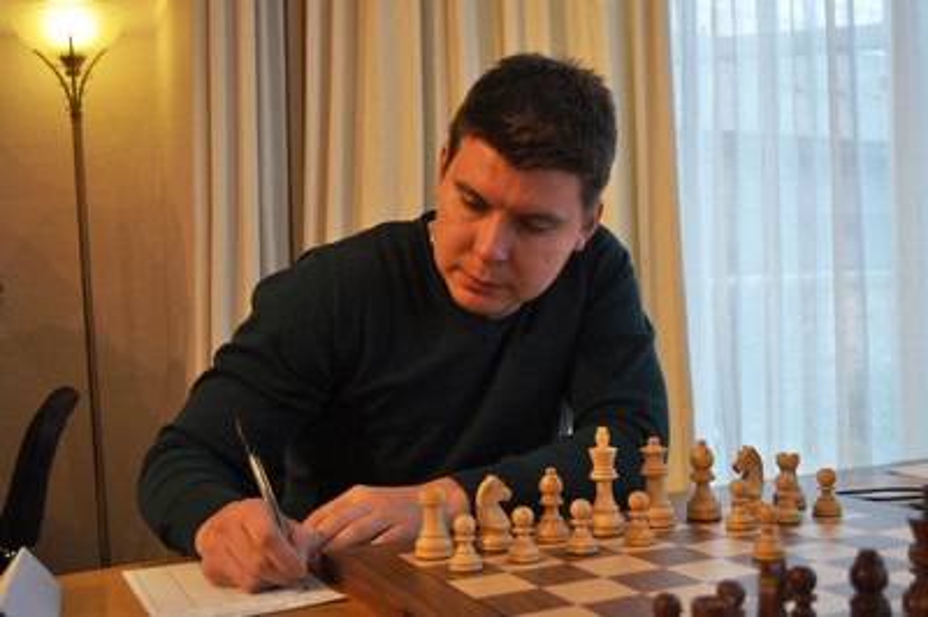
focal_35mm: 42
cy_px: 308
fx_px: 1082
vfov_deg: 31.8
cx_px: 464
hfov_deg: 46.4
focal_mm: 28
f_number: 4.5
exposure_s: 1/60
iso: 560
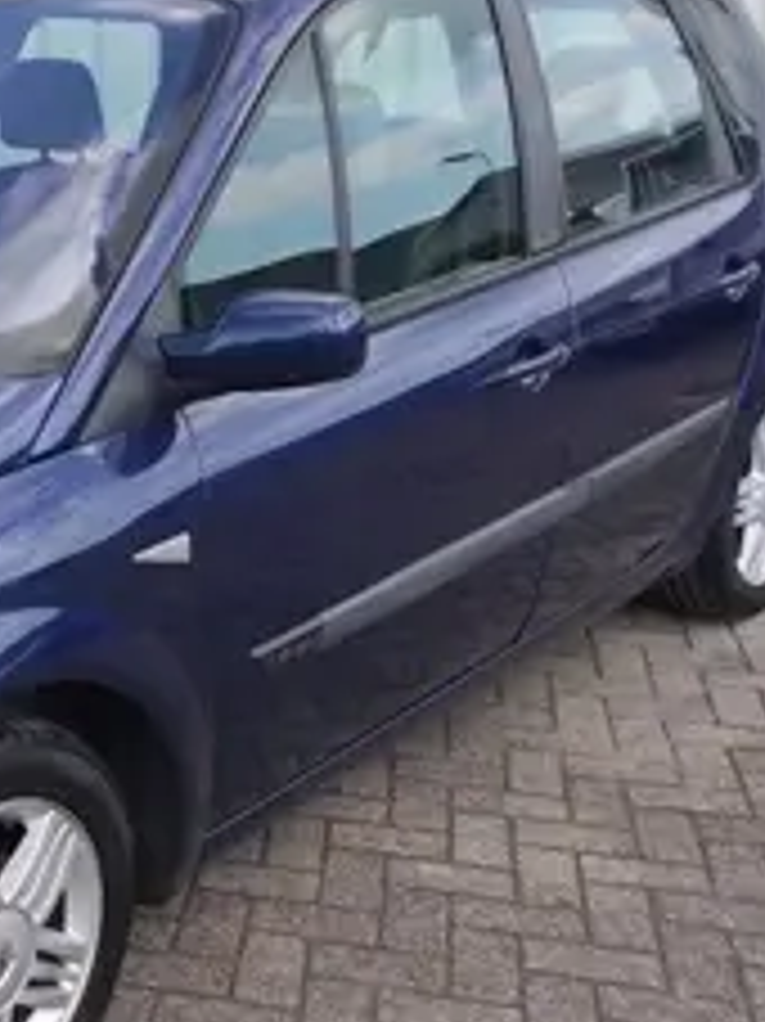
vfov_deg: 35.0
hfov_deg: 24.3
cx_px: -126
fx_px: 1622
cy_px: 500
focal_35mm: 55
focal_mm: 4.6
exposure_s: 1/400
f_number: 3.2
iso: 80
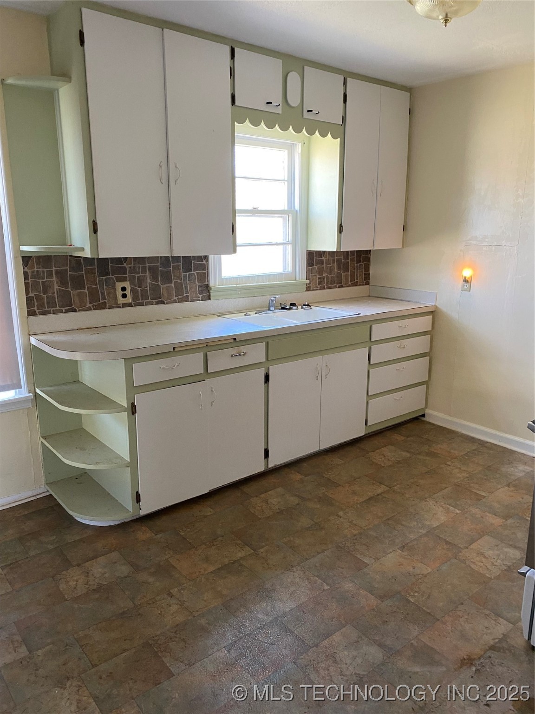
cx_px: 268
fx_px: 536
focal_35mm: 26
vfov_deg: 67.3
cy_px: 357
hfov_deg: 53.1
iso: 320
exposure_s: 1/60
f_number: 1.8
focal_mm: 4.25
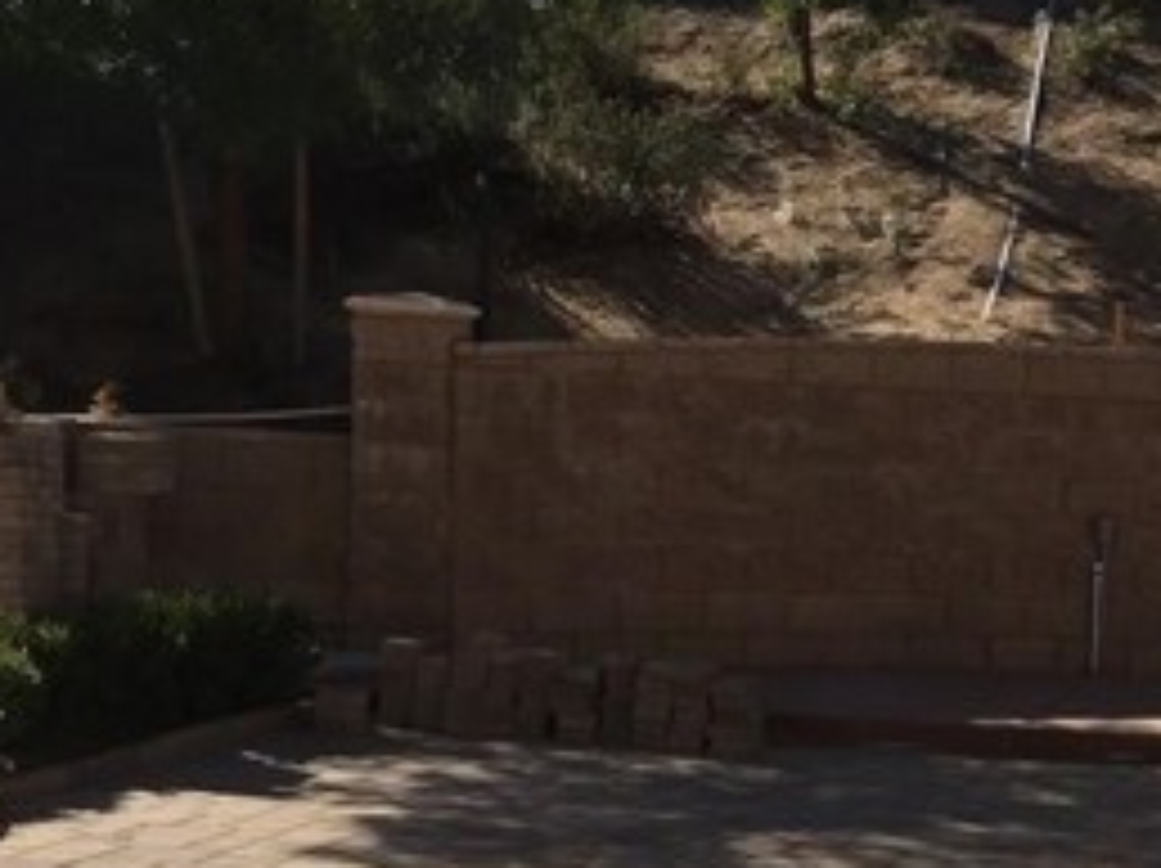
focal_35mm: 72
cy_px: 652
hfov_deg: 24.9
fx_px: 2413
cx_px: 1323
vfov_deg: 20.2
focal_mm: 4.15
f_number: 2.2
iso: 32
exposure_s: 1/2198
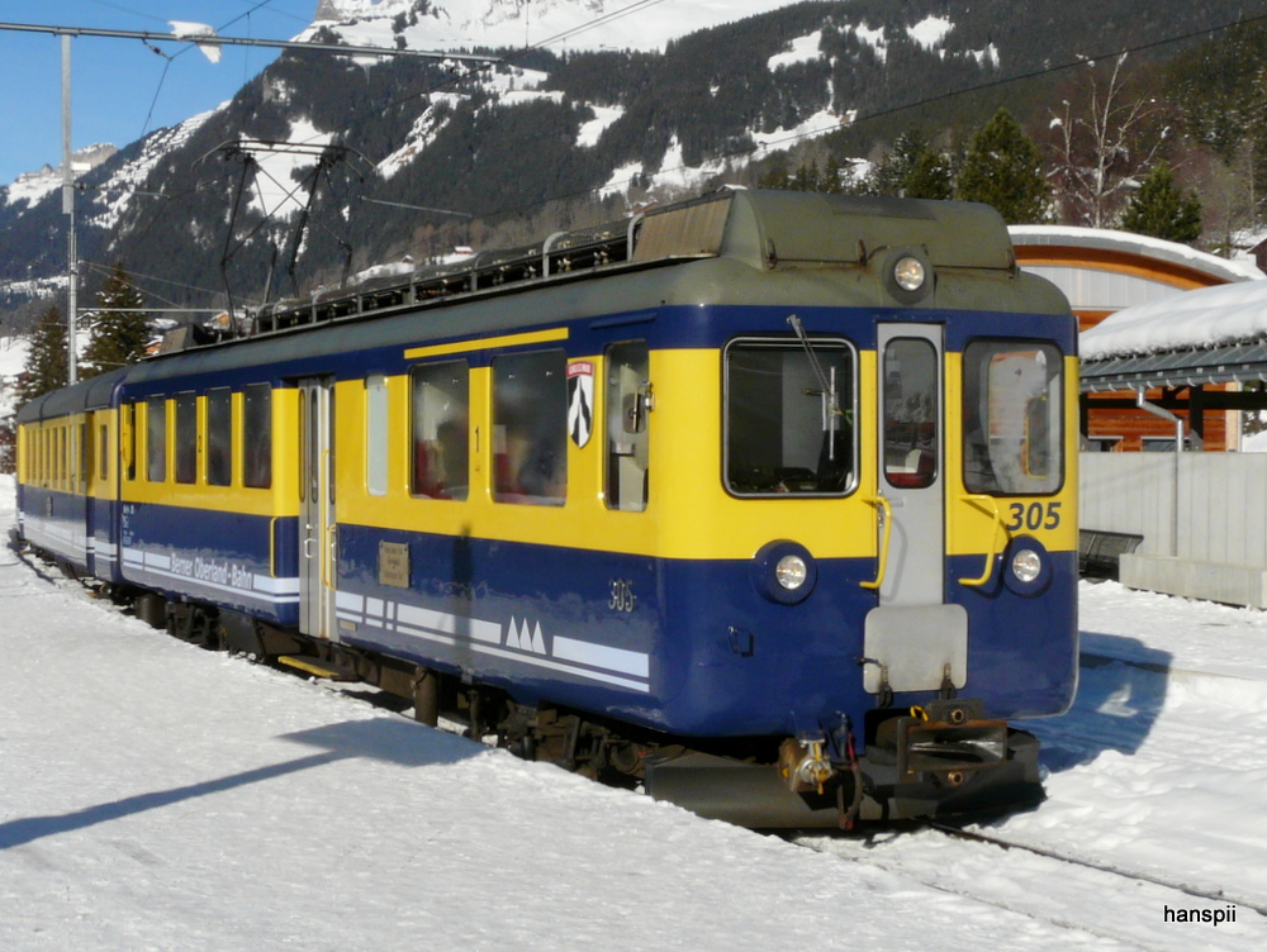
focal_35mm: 39
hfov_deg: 47.8
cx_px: 634
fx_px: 1429
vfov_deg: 36.9
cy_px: 476
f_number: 8
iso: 100
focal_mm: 6.4
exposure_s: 1/400
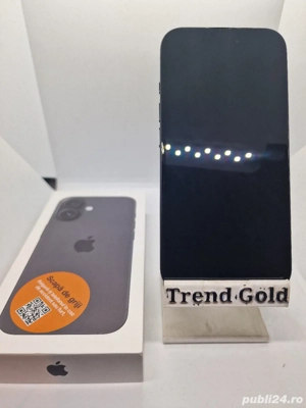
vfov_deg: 73.9
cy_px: 204
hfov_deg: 58.9
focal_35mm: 23
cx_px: 153
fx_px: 271
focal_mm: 6.4
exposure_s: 1/182
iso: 50
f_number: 1.8
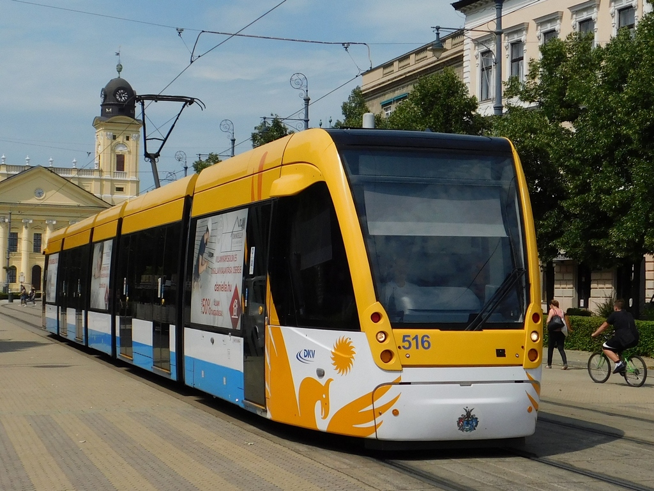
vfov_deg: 39.7
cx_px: 327
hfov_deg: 51.4
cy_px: 246
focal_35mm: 36
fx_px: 680
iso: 125
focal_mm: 6.3
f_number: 7
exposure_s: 1/800
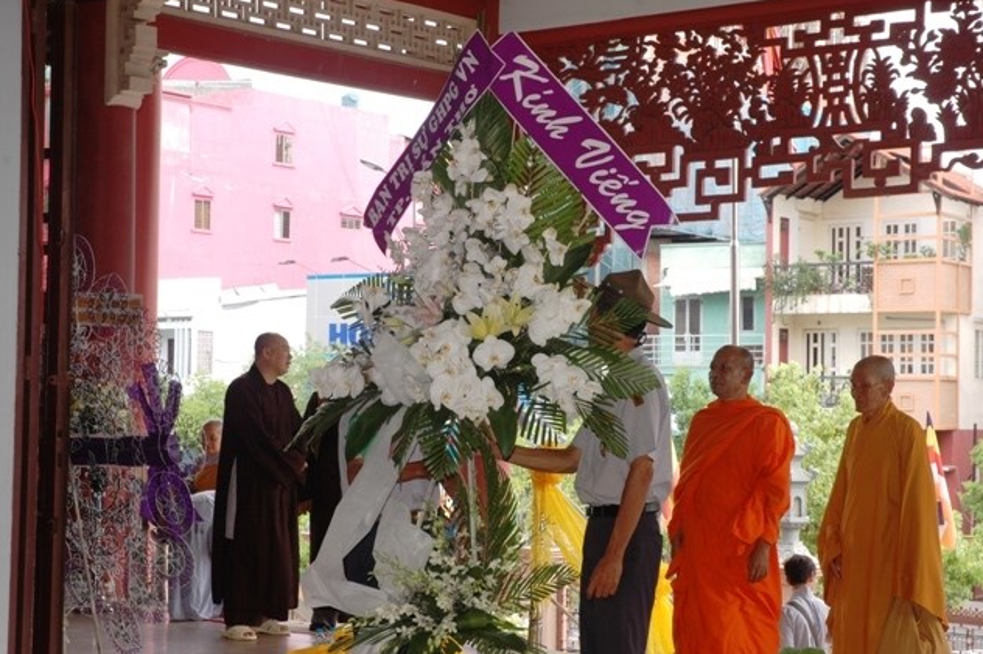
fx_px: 2073
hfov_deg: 26.7
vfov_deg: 17.9
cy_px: 327
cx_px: 488
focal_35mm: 76
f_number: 10
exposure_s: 1/50
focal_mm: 50
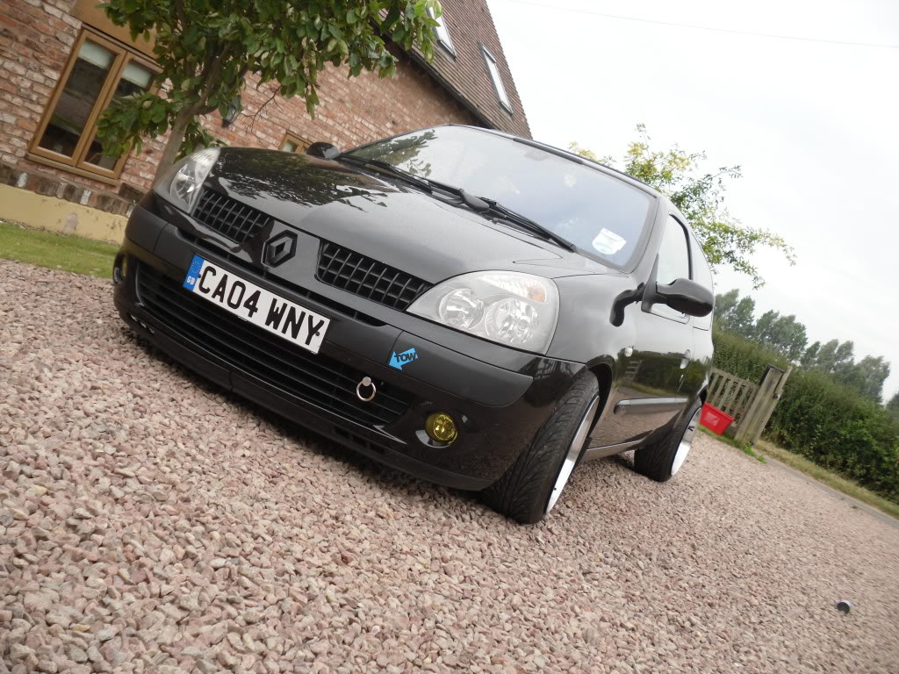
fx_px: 909
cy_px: 337
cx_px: 450
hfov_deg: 52.6
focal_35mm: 35
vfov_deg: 40.7
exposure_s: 1/98
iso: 80
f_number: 3
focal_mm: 6.3
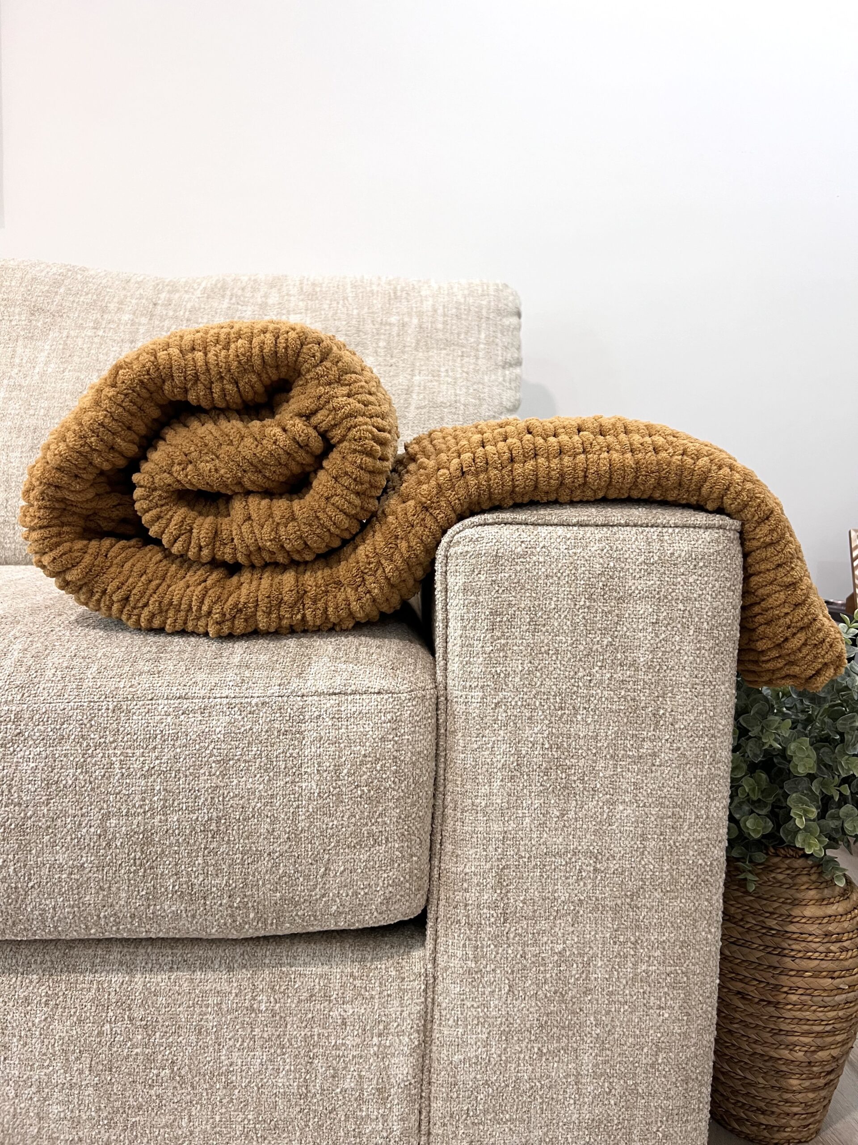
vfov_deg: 67.3
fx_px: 859
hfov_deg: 53.1
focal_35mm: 26
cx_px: 429
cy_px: 572
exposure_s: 1/60
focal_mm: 5.7
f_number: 1.5
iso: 125
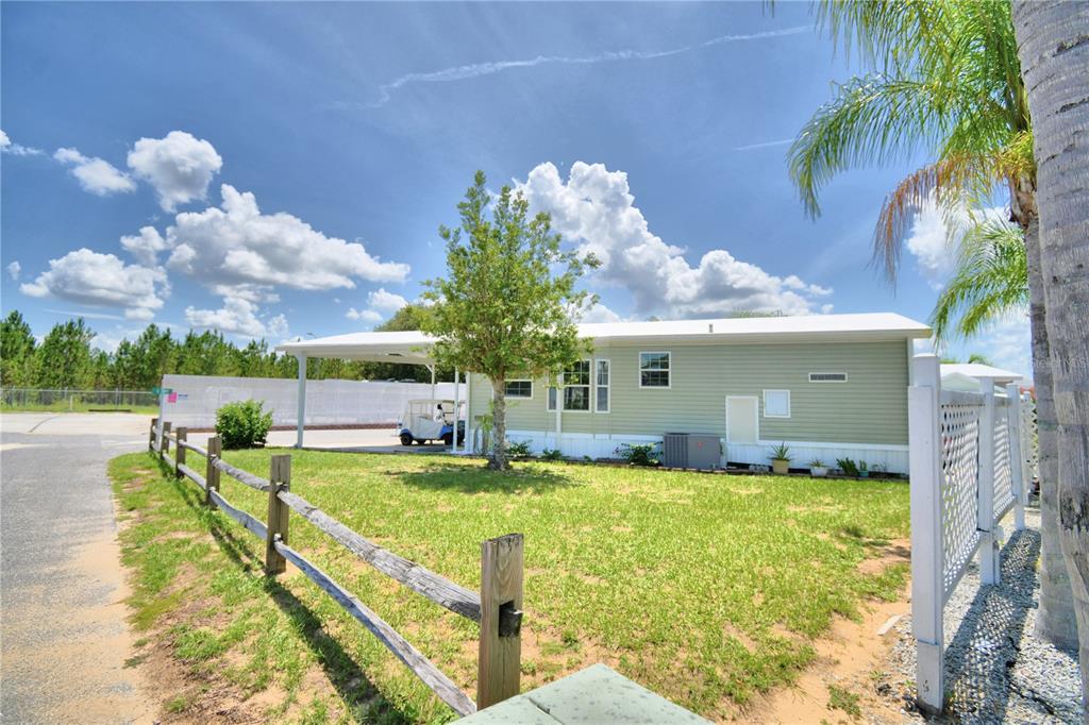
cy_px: 362
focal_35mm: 15
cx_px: 544
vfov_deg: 77.3
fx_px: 454
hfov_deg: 100.4
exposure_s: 1/2000
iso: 100
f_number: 4.5
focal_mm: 10
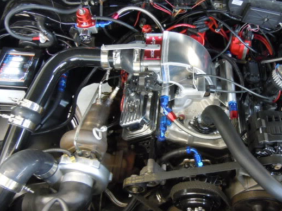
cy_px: 111
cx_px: 162
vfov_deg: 38.6
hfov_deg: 50.0
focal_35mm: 37
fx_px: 301
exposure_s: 1/4
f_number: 3.5
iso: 400
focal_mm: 5.4
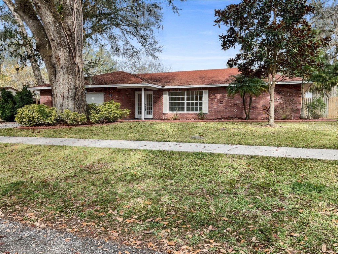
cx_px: 169
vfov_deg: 48.2
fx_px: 283
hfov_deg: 61.7
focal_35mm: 29
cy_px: 127
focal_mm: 3
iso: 16
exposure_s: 1/419
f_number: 1.8
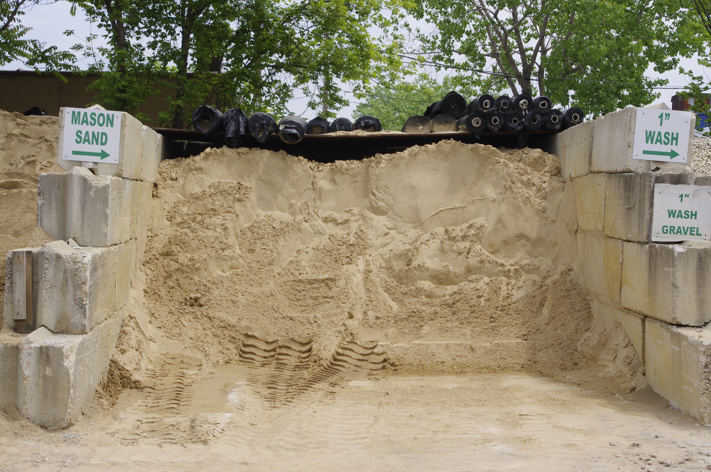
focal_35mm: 60
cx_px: 356
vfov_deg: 22.6
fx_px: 1184
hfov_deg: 33.4
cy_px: 236
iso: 200
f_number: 13
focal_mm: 40
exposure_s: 1/200
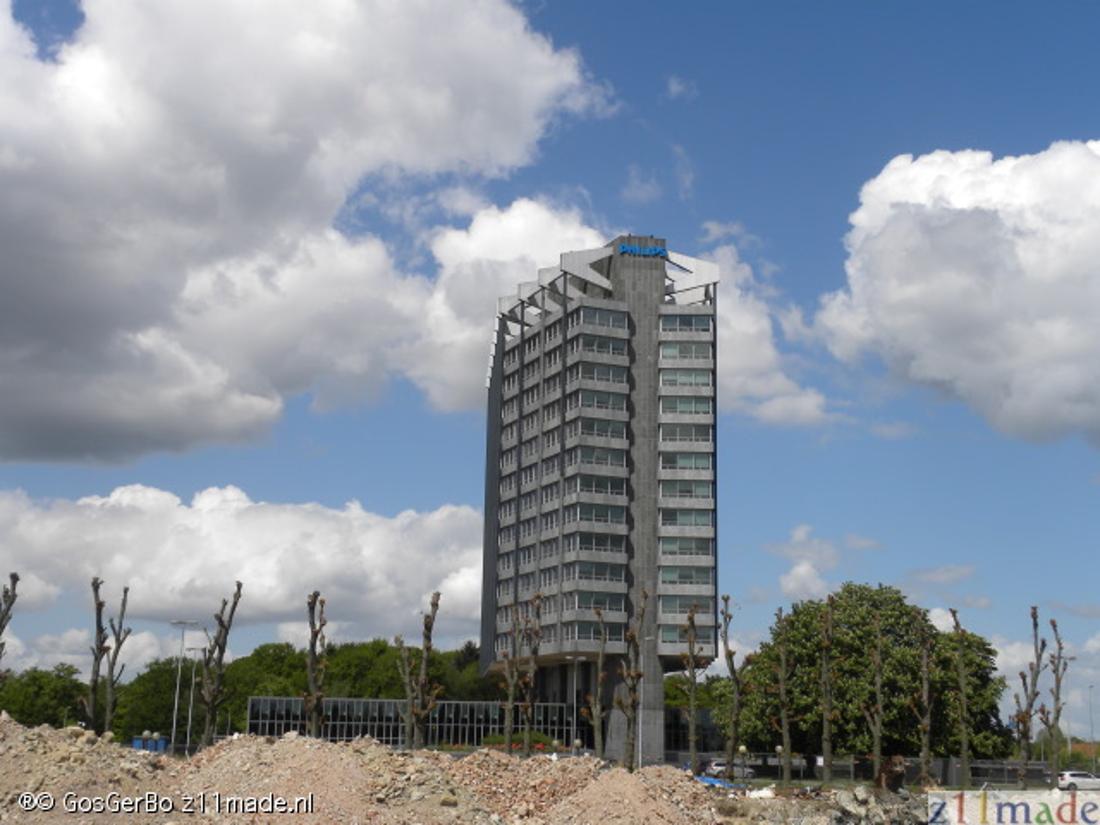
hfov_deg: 36.8
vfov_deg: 28.0
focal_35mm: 52
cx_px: 550
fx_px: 1652
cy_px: 412
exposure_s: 1/455
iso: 64
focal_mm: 9.2
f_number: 6.3
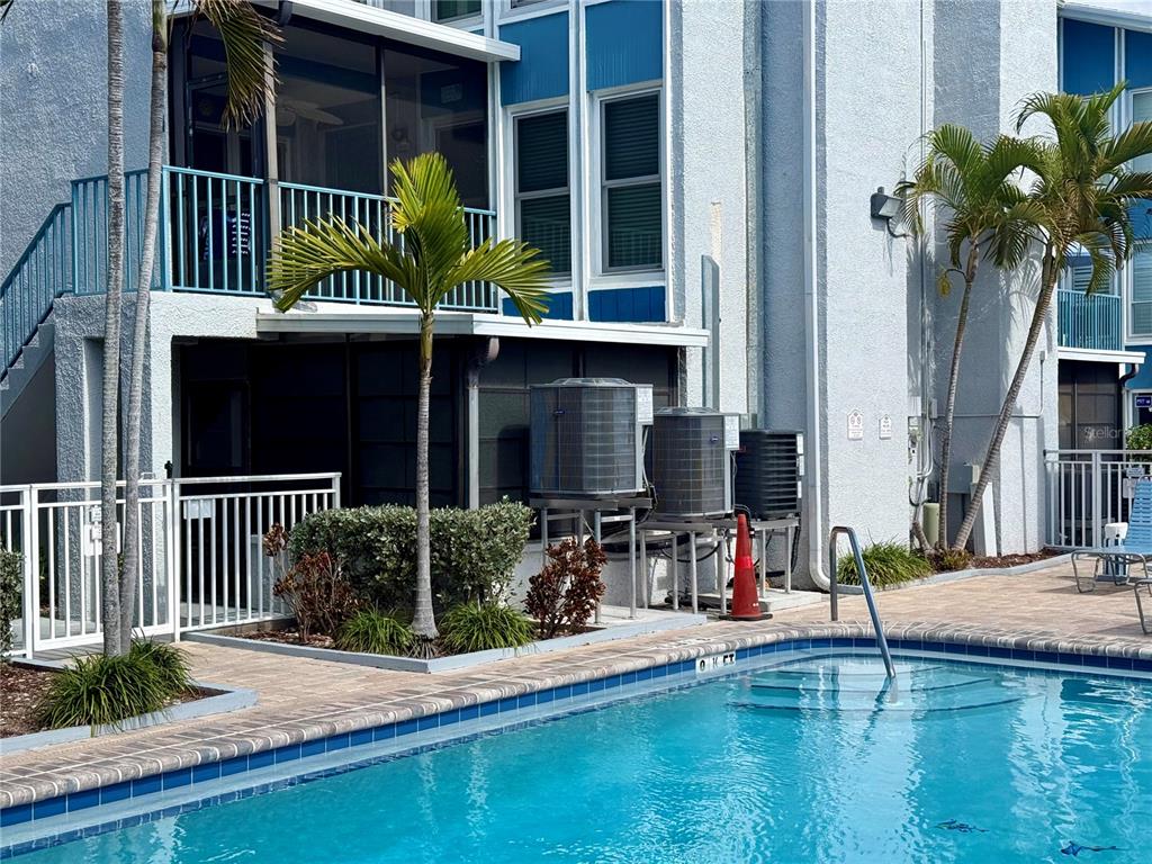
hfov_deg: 39.7
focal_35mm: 48
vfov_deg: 30.3
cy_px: 432
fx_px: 1597
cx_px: 576
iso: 80
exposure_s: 1/4878
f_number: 1.78
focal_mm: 6.76
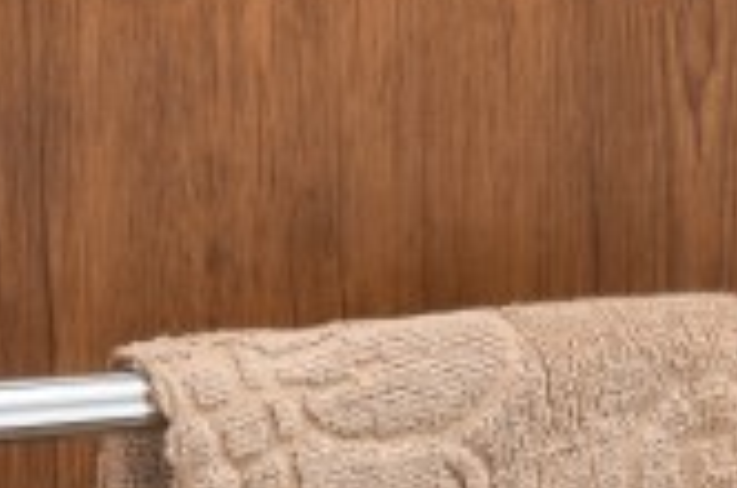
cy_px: 537
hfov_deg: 4.5
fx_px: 9399
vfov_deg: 3.0
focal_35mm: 460
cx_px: 355
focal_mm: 85
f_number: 16
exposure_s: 1/25
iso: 100
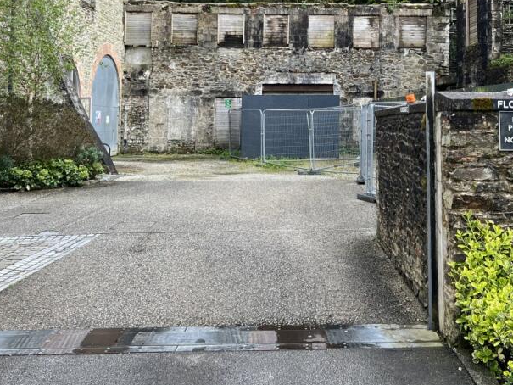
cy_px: 72
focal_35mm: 44
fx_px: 652
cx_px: 321
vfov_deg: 31.9
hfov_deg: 42.6
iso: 50
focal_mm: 5.7
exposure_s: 1/625
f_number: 1.5
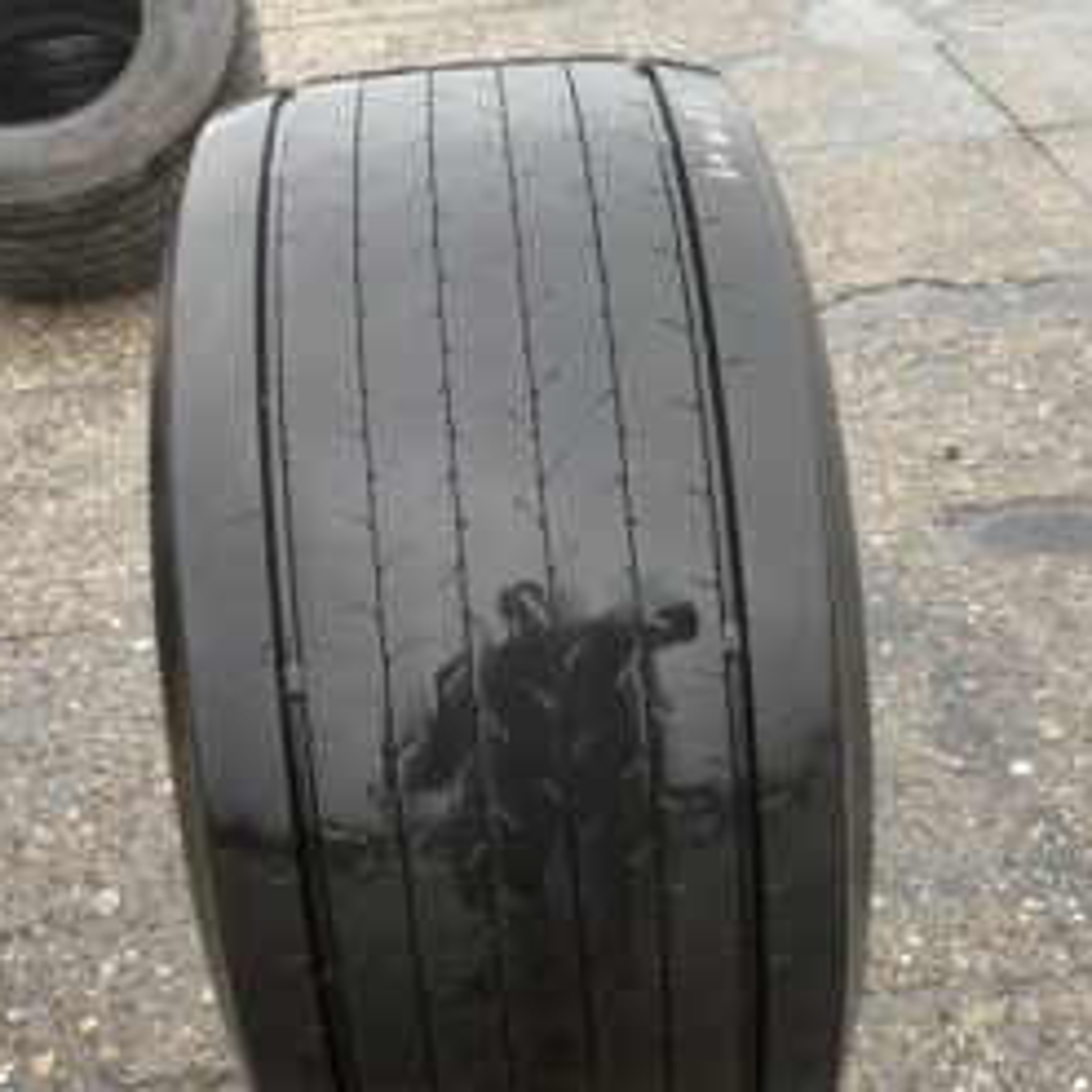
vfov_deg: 41.7
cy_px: 643
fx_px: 1428
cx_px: 575
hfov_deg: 41.8
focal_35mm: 40
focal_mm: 4.25
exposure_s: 1/121
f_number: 1.8
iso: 80
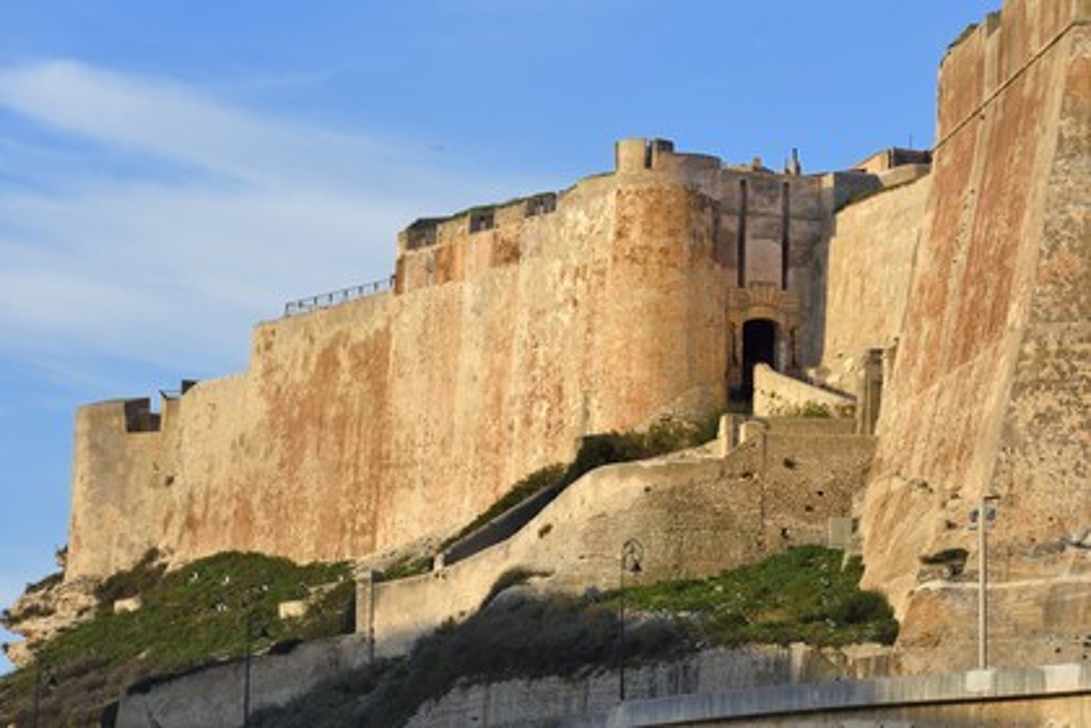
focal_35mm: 200
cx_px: 546
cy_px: 364
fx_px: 6061
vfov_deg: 6.9
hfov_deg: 10.3
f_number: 16
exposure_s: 1/250
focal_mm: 200
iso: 400
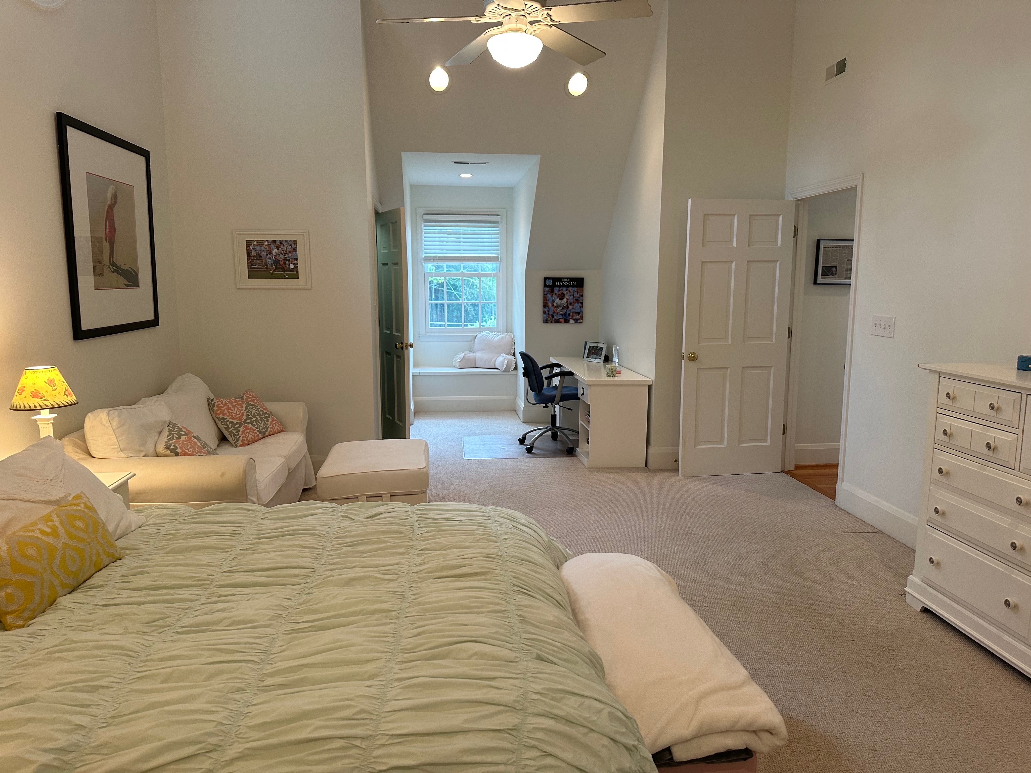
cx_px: 516
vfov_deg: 56.8
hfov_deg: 71.6
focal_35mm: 24
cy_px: 386
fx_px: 715
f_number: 1.78
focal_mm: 6.86
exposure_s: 1/120
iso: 200
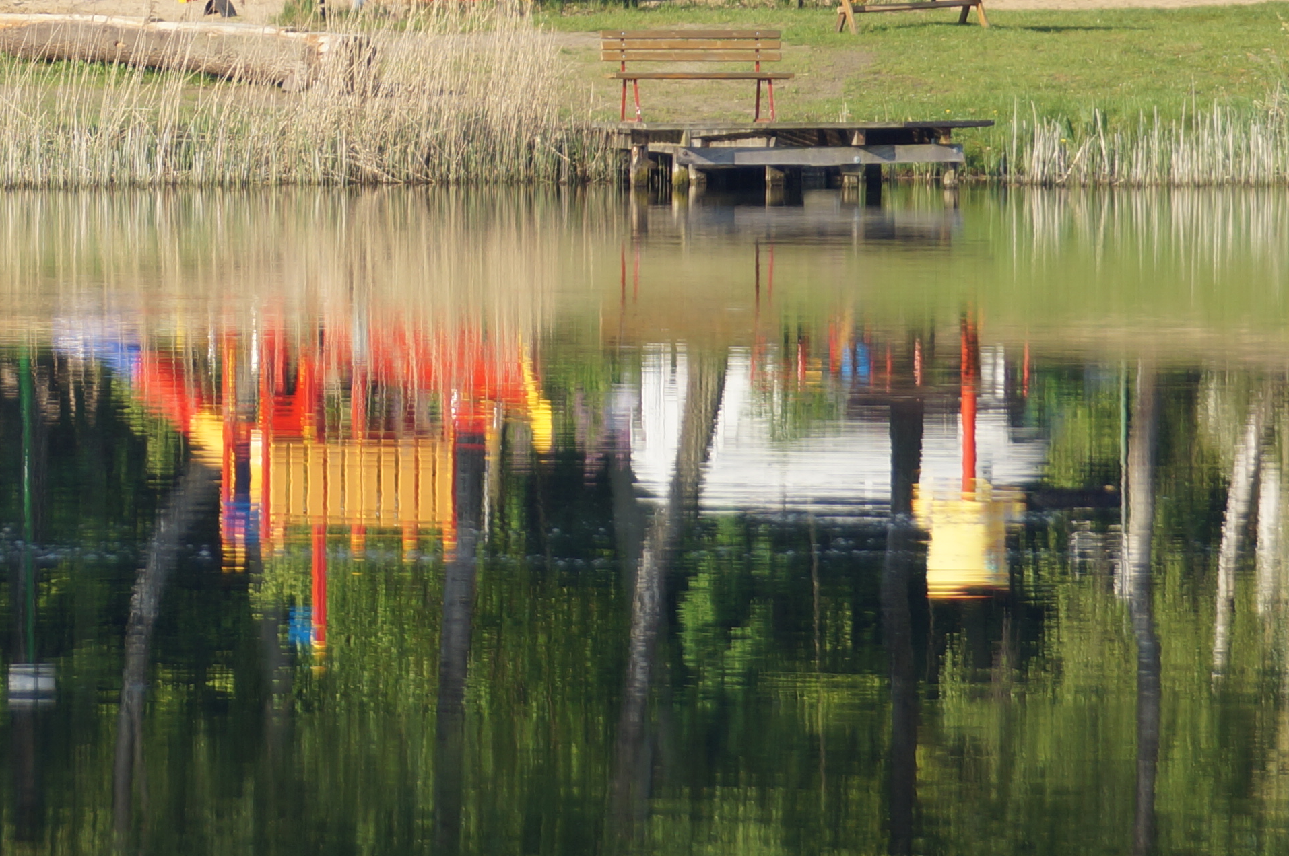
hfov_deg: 3.3
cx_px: 117
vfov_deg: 2.2
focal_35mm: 616
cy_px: 44
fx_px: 22033
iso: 100
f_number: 5.6
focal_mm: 160
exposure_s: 1/320
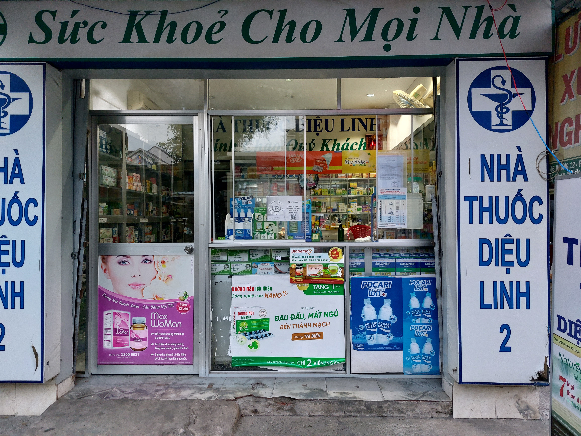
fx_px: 403
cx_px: 290
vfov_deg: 56.8
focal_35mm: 24
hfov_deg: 71.6
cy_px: 218
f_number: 1.8
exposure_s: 1/50
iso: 200
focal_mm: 5.23
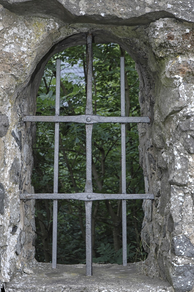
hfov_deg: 16.8
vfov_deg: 25.1
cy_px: 140
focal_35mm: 81
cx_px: 90
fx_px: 656
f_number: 5.6
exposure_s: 1/125
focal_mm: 46
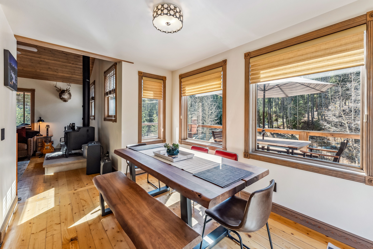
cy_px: 124
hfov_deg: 104.2
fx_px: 145
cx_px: 186
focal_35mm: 14
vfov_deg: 81.3
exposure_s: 1/250
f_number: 7.1
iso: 640
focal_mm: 14
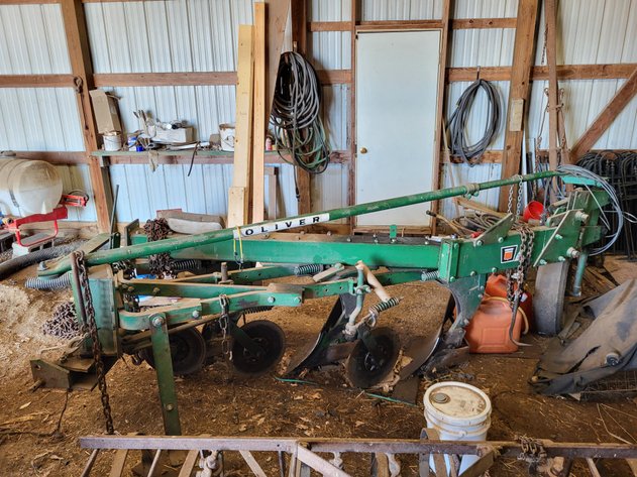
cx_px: 318
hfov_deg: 67.3
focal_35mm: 26
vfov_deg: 53.0
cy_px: 238
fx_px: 478
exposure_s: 1/120
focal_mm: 5.4
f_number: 1.8
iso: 160
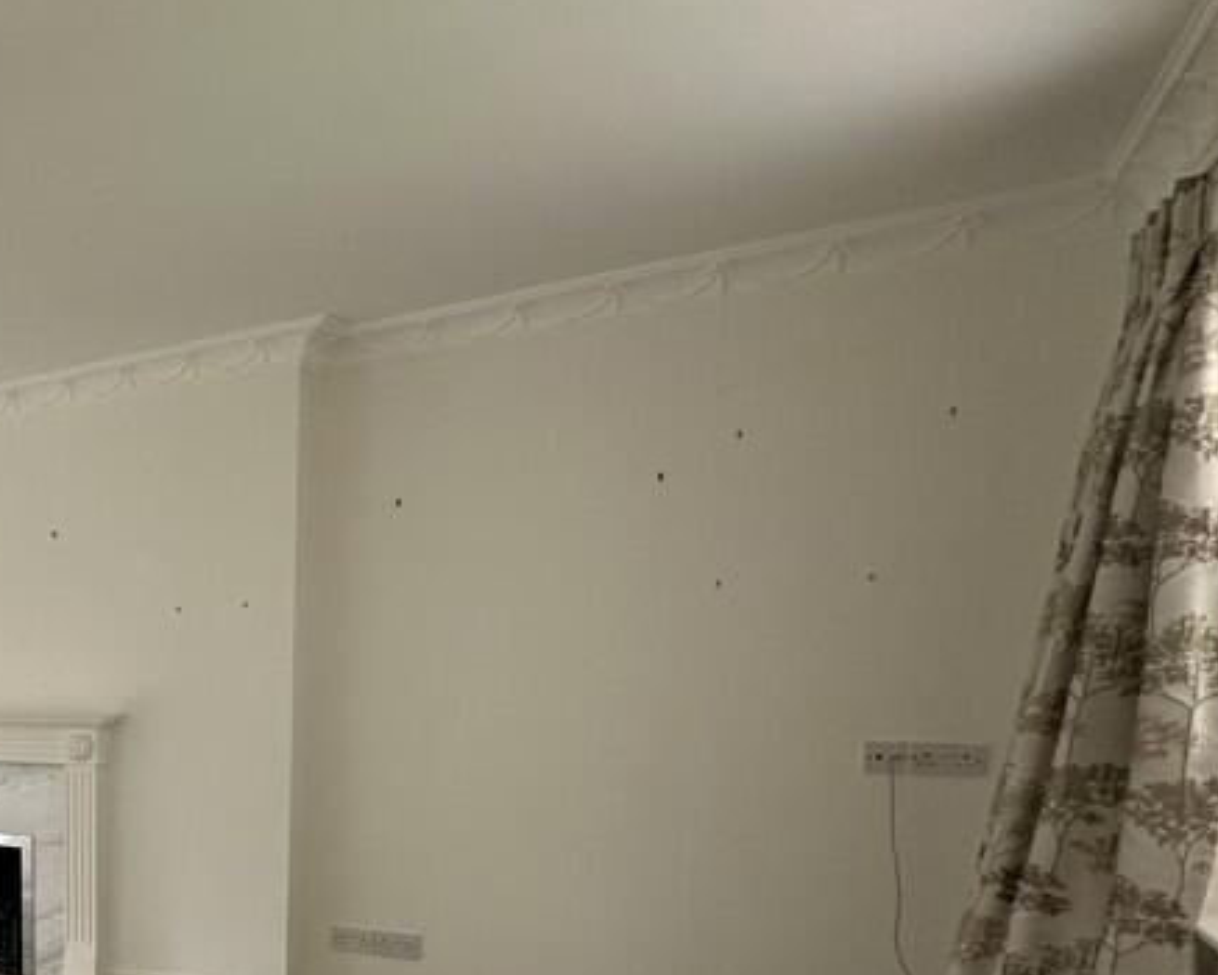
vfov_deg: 43.6
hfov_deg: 41.7
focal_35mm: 32
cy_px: 786
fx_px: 1154
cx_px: -176
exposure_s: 1/99
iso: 125
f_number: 2.2
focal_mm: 2.22
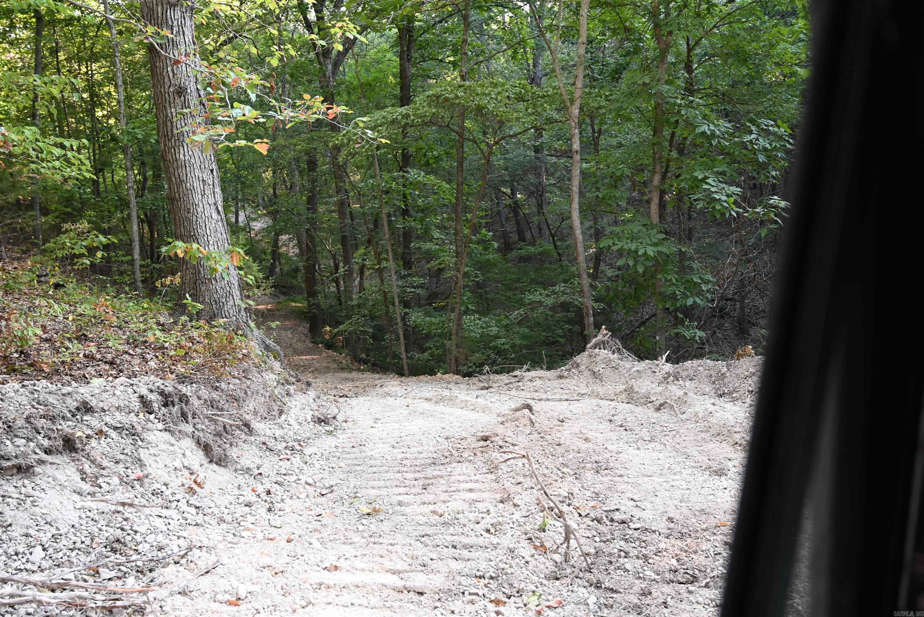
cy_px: 308
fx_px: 744
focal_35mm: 29
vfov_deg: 45.0
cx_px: 462
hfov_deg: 63.6
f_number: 4
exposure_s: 1/125
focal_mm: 29
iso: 800
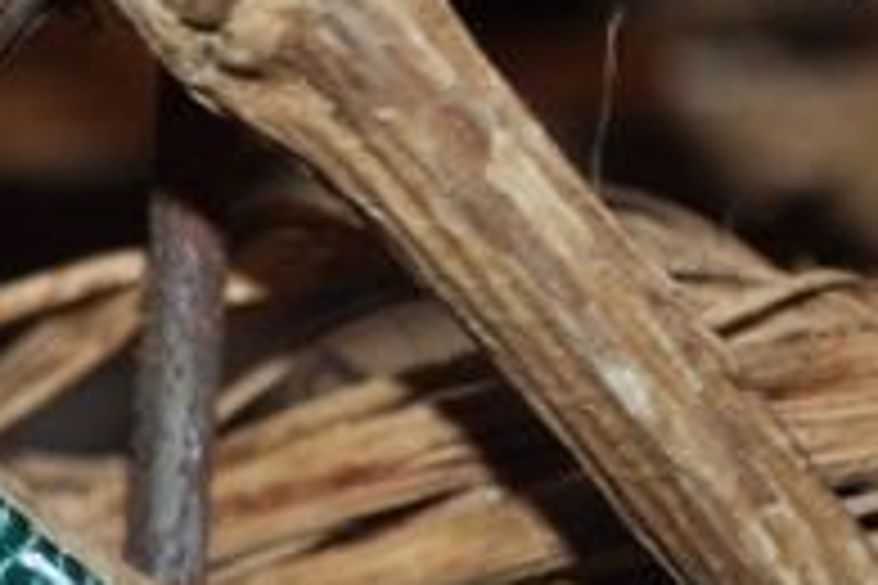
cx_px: -810
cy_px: 524
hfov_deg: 8.0
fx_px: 5999
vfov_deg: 5.6
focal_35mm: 246
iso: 200
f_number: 5.3
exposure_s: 1/60
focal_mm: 40
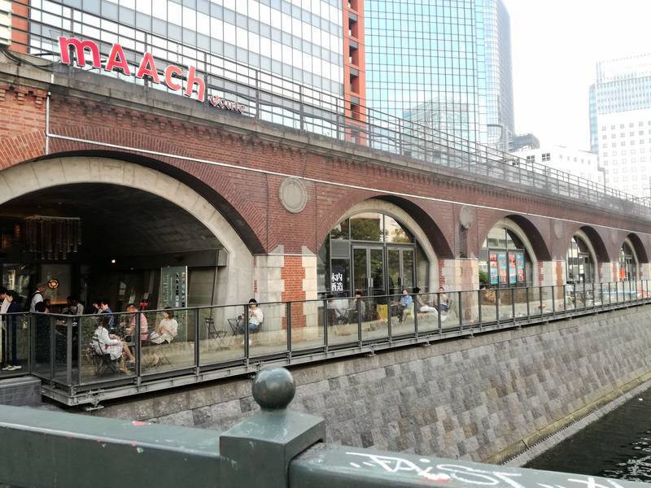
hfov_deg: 65.3
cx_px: 326
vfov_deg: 51.4
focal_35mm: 27
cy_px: 244
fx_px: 508
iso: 50
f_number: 2
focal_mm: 3.79
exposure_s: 1/258
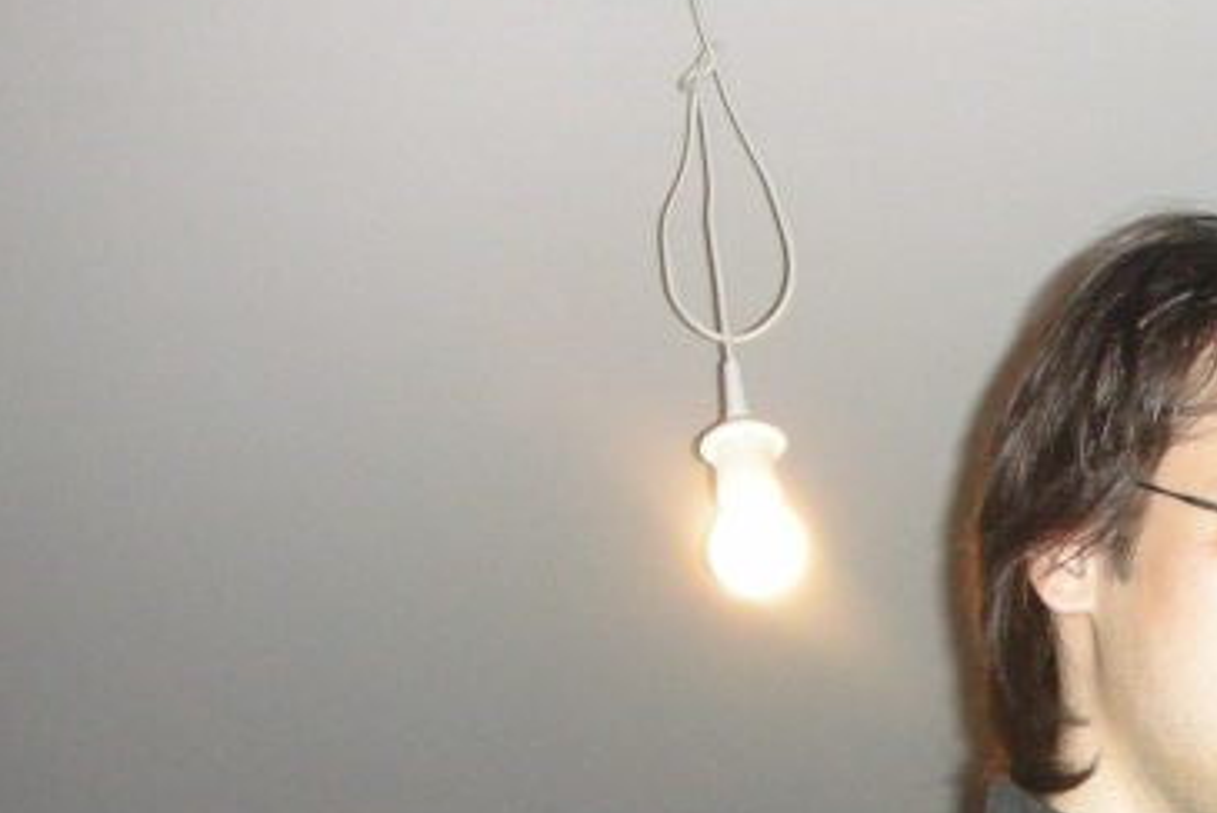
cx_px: 1464
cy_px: 1040
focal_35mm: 102
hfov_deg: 18.9
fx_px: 3451
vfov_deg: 13.0
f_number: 3
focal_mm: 5.8
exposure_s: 1/60.1
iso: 188
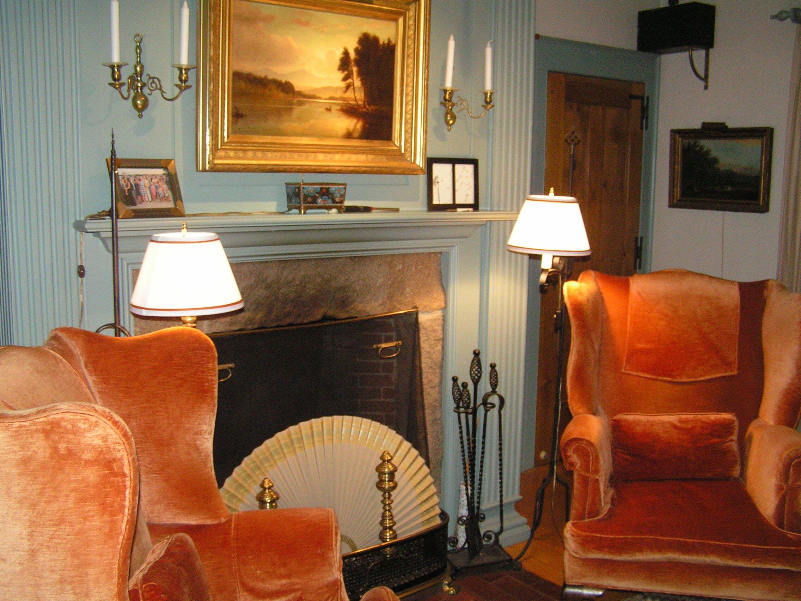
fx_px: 879
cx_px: 400
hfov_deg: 49.0
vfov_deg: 37.7
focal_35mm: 38
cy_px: 300
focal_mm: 6.3
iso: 200
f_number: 2.8
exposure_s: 1/40
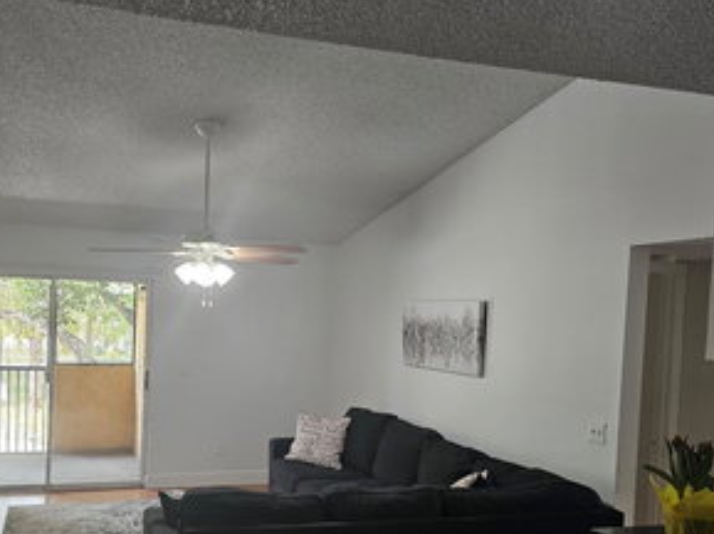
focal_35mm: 34
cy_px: 354
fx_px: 700
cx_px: 233
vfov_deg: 41.2
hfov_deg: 52.9
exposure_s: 1/120
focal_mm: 6.3
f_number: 1.7
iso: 160
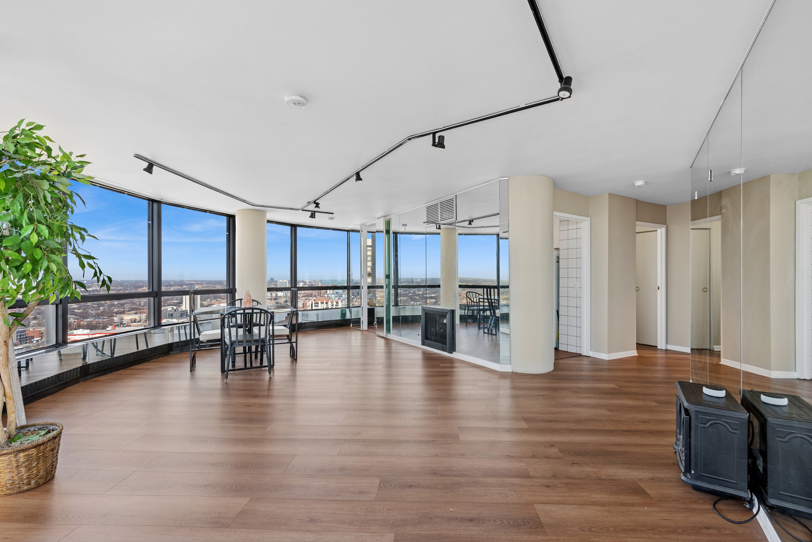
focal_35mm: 15
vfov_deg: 77.4
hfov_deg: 100.4
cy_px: 271
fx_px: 338
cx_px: 406
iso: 400
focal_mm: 15
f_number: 11
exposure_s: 1/25
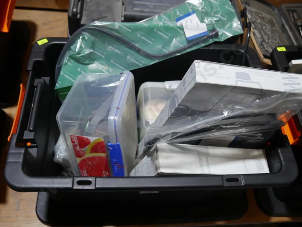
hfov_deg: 56.8
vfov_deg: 44.2
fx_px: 279
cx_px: 151
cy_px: 114
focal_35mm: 32
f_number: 3.6
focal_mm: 16
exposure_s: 1/60
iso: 200
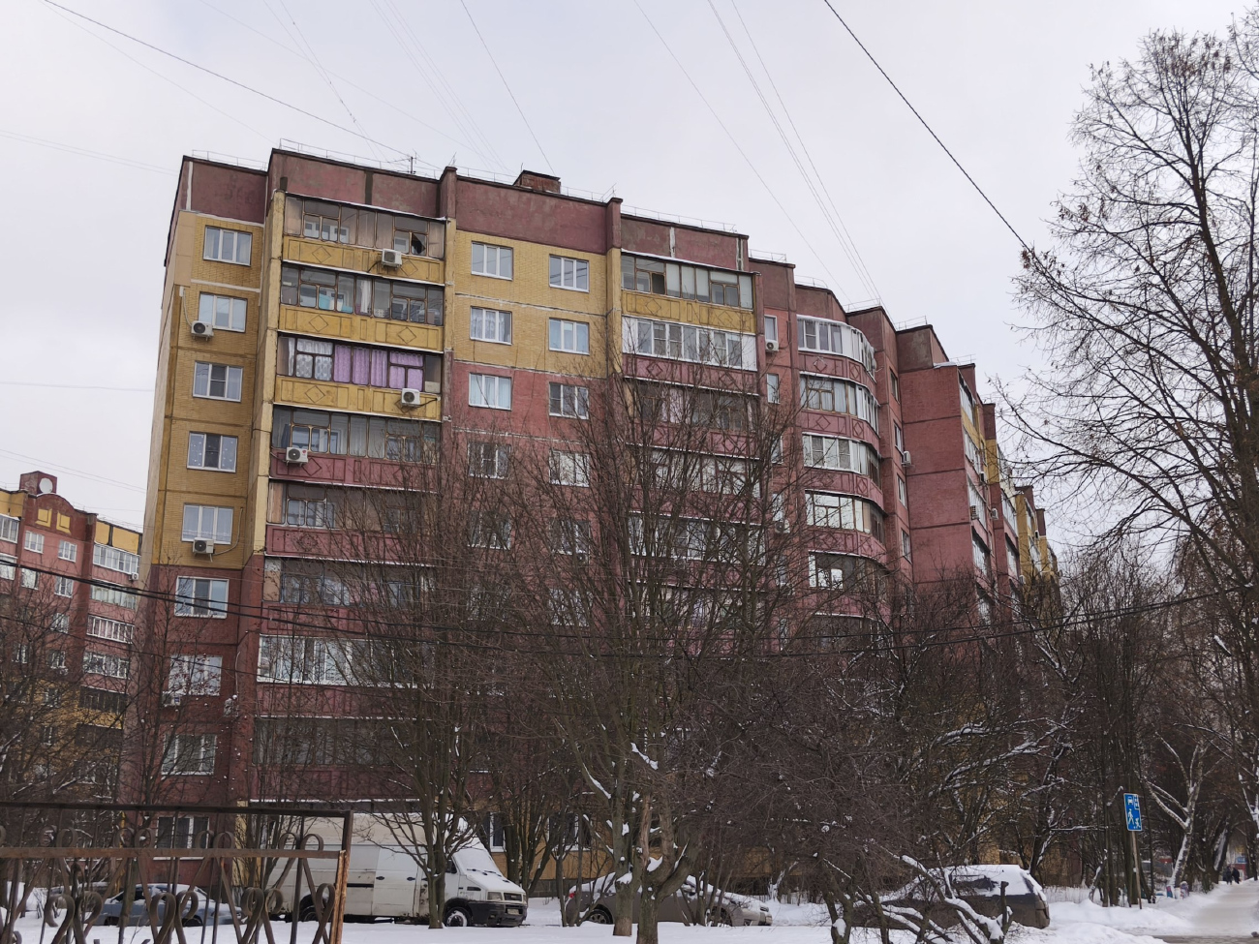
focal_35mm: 35
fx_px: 1273
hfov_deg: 52.6
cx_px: 630
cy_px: 472
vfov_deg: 40.7
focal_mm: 5.35
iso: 80
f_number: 1.7
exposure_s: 1/1126
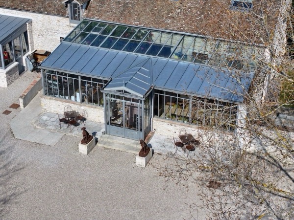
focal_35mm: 70
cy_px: 110
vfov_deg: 21.0
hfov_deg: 27.8
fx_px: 595
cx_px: 147
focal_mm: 19.35
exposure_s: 1/1600
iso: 100
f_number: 2.8
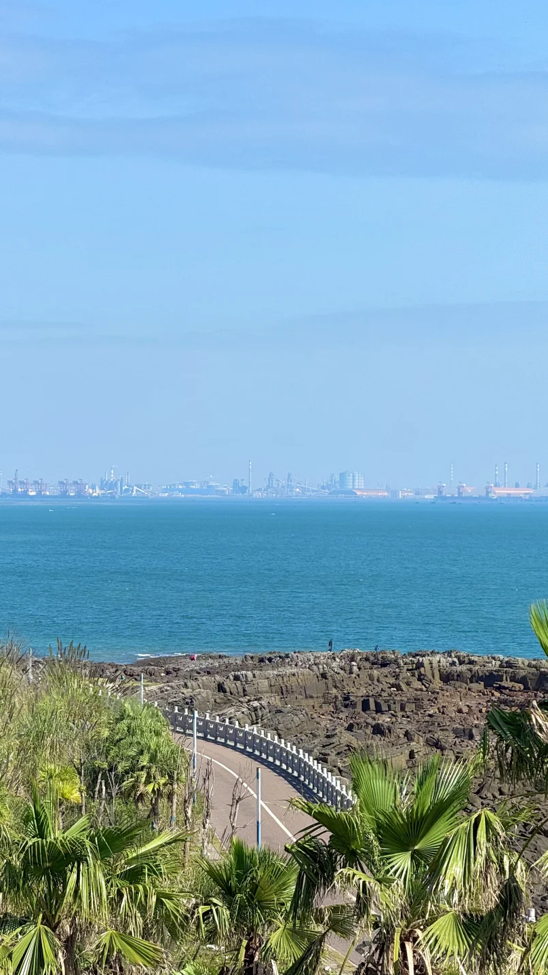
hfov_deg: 9.3
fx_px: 3385
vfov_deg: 16.4
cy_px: 487
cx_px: 205
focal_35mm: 131
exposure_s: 1/1650
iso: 50
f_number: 2.8
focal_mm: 15.66
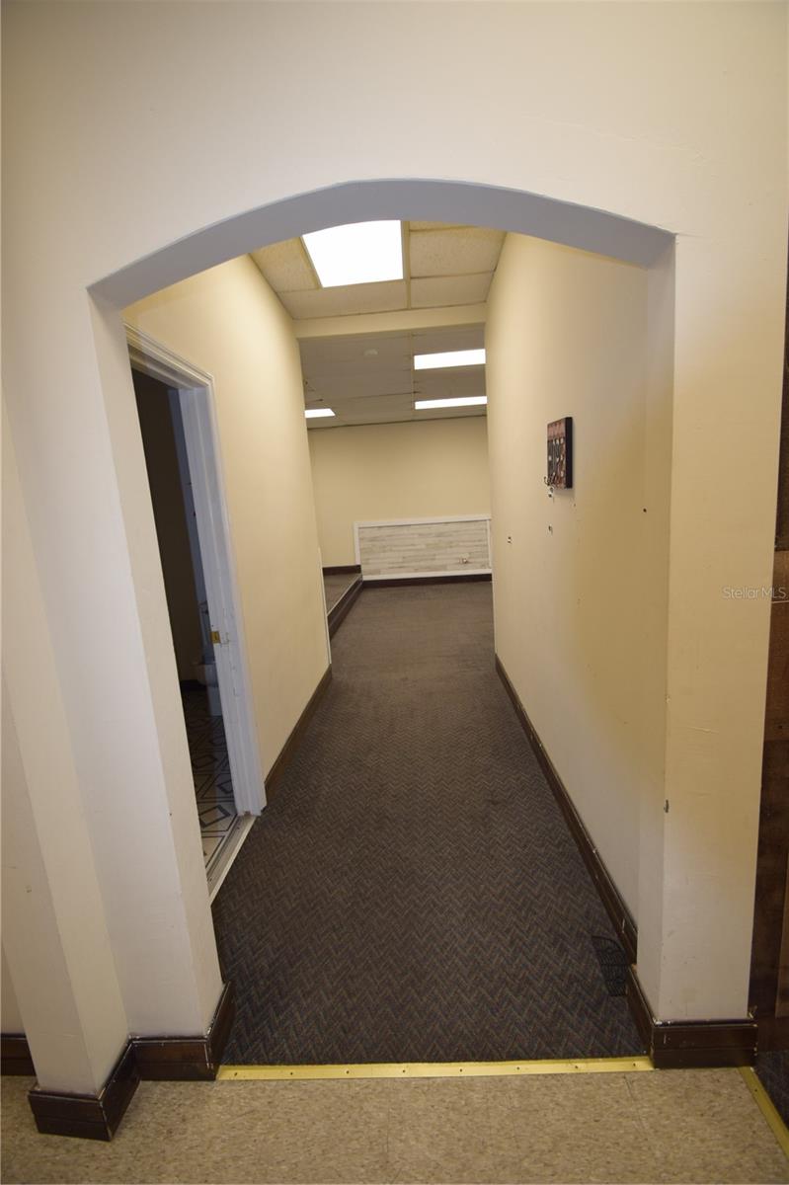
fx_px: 494
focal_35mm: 15
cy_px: 592
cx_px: 394
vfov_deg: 100.4
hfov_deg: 77.3
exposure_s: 1/80
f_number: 3.5
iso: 400
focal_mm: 10
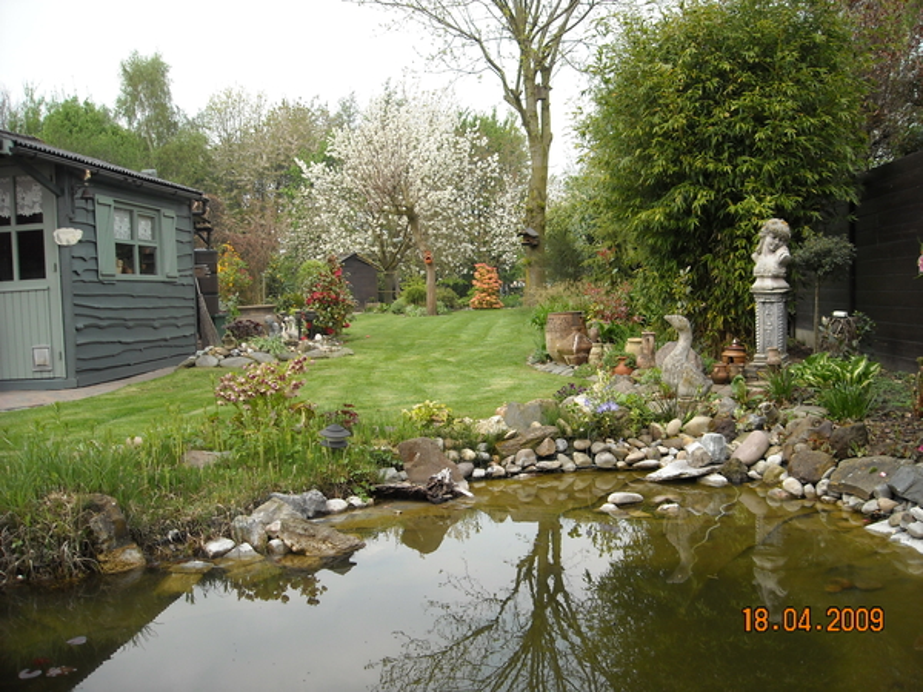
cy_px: 346
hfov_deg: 52.6
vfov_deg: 40.7
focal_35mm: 35
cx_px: 462
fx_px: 933
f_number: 2.8
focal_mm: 5.7
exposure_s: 1/296
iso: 64
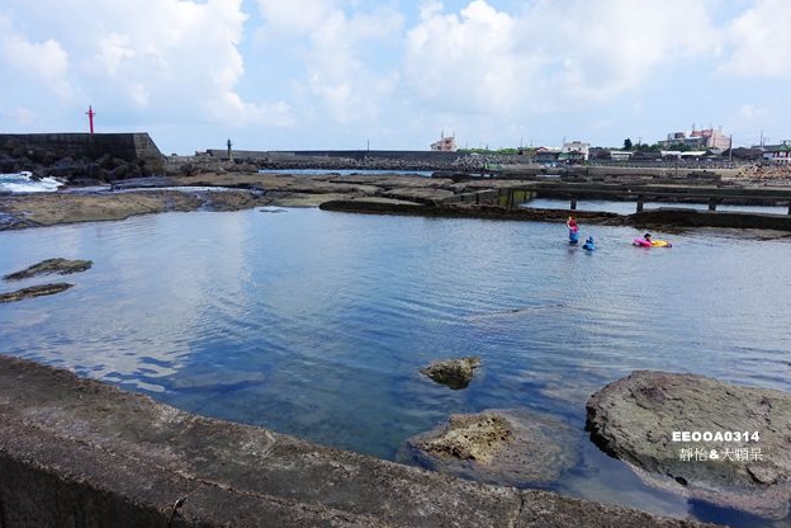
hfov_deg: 71.5
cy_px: 258
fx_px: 549
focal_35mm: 25
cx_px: 406
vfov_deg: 51.3
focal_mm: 8.8
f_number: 4
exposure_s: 1/800
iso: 125
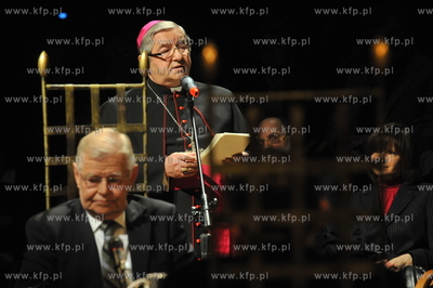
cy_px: 144
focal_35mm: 200
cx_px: 216
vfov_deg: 6.9
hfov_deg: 10.3
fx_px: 2404
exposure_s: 1/160
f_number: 5.6
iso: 3200
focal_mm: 200
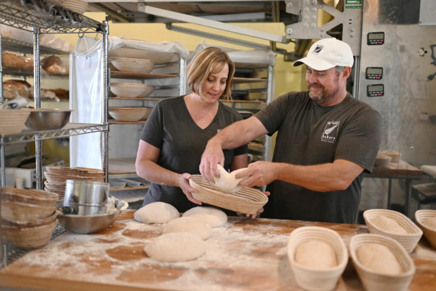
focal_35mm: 35
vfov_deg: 37.9
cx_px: 218
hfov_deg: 54.4
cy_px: 146
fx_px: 424
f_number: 1.4
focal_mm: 35
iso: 3200
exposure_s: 1/800
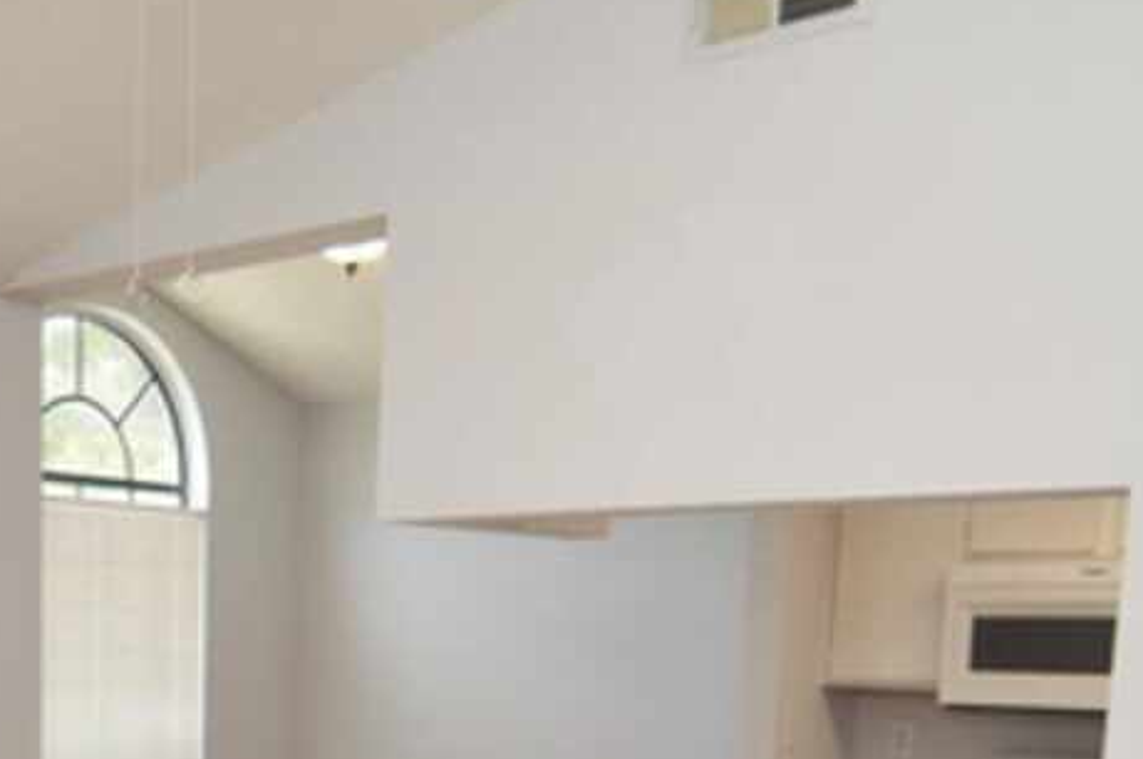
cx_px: 79
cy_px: 861
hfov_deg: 36.7
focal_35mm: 50
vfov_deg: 24.8
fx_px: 1585
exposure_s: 1/100
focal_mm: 12
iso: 400
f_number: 5
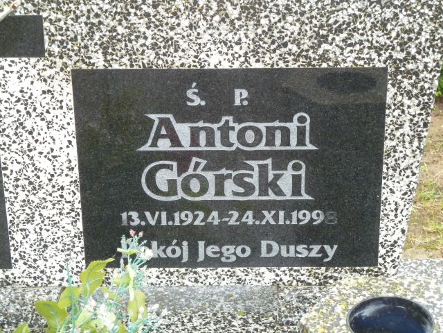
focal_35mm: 104
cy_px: 166
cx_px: 222
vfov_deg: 14.2
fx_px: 1331
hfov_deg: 18.9
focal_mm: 17
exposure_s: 1/40
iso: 320
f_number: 4.3
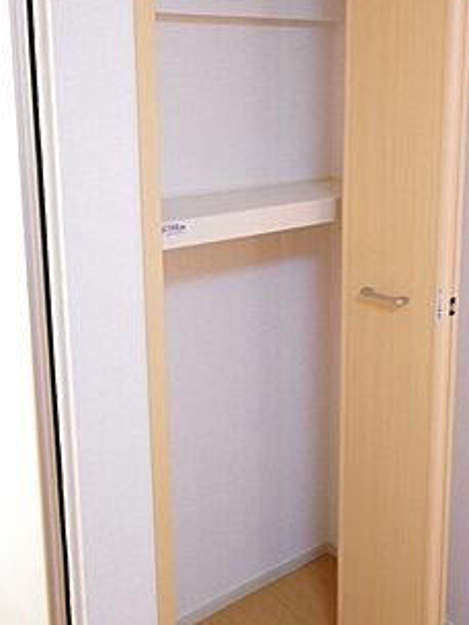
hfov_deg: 32.8
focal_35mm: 44
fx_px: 794
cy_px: 234
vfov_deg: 42.6
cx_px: 287
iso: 250
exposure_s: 1/60
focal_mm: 4.9
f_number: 2.6
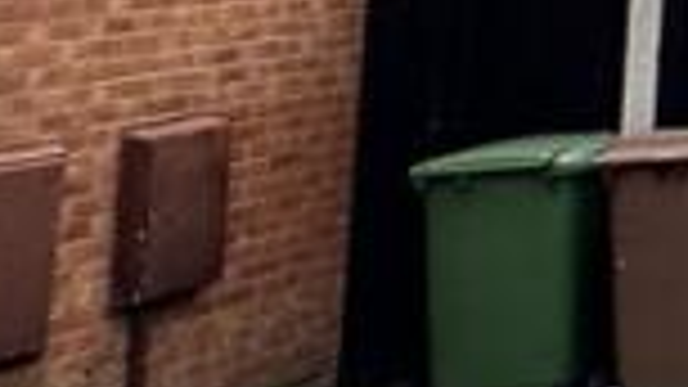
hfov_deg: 10.2
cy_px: -297
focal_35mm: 102
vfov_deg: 11.1
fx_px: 1860
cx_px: 2280
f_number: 2.2
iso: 40
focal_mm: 2.22
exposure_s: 1/462
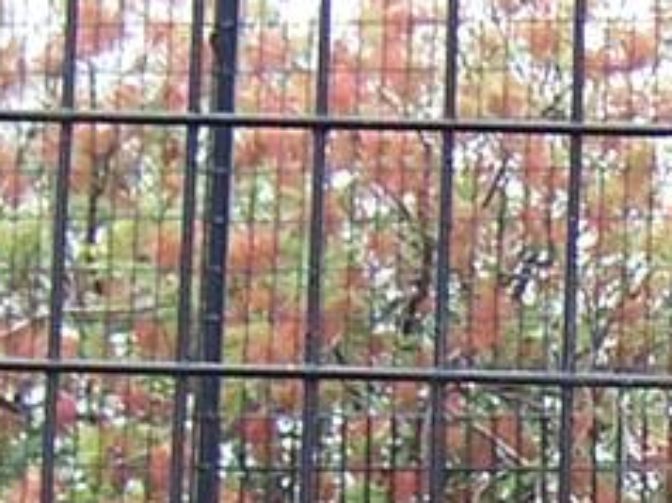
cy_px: 831
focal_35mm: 222
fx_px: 4305
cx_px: 1093
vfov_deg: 6.6
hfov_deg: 8.7
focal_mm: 5.5
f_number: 3.4
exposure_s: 1/125
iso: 80
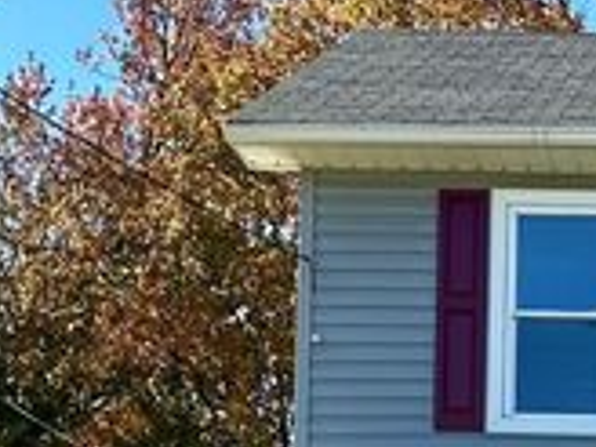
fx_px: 1257
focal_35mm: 73
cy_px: 609
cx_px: 800
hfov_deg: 23.3
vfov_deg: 18.5
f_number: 1.78
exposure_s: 1/1721
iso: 80
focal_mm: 6.86
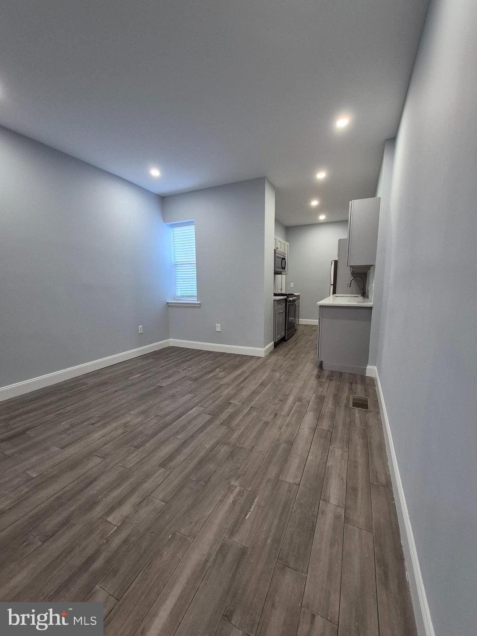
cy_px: 318
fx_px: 239
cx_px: 238
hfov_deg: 89.9
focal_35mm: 13
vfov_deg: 106.2
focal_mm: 1.74
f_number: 2.2
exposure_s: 1/60
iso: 250
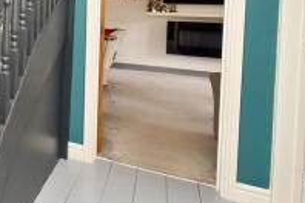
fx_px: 305
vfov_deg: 34.5
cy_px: 15
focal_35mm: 36
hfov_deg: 41.7
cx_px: -34
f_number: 7.1
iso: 800
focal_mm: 10
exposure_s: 1/60
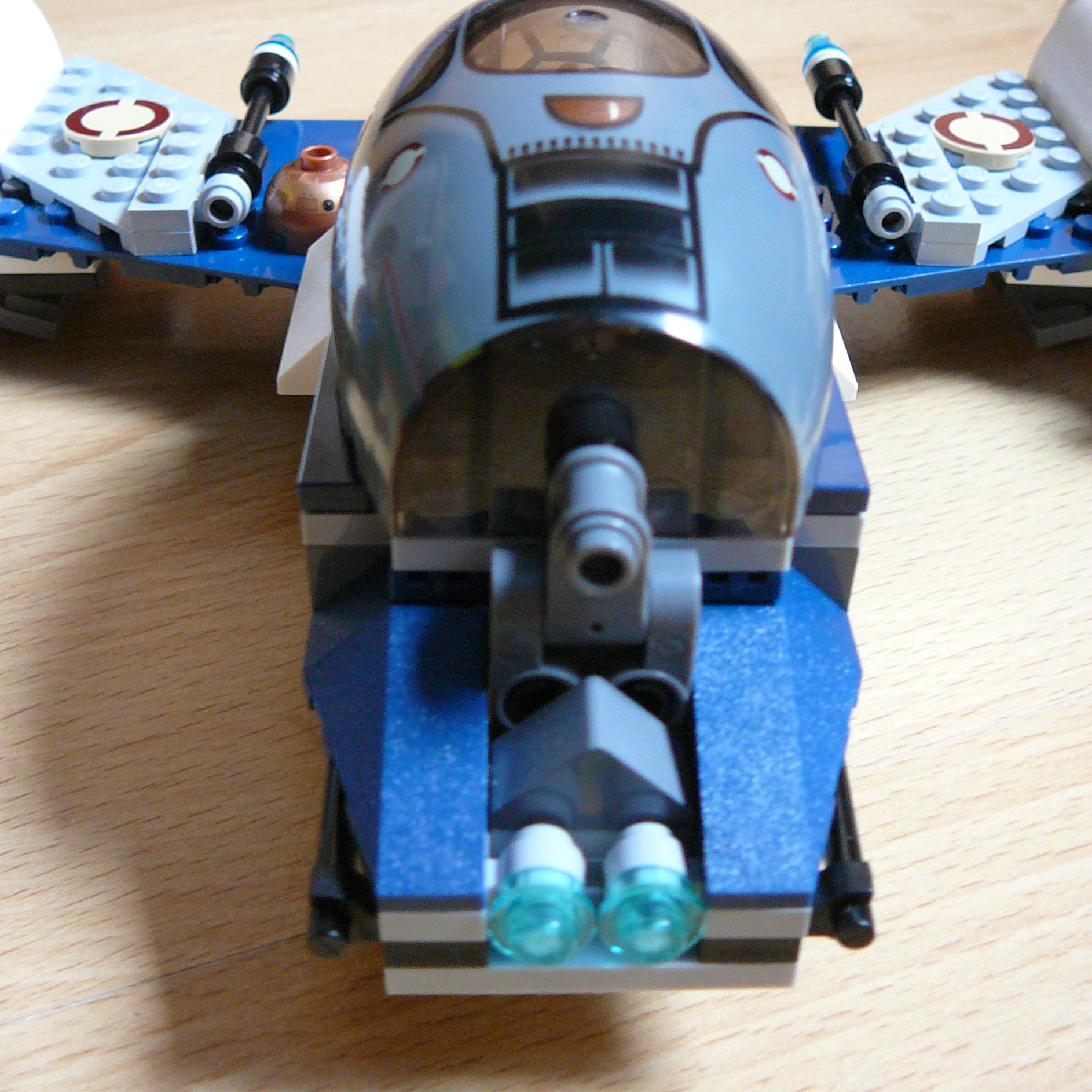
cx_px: 600
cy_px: 538
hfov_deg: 40.0
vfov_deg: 40.0
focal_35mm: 42
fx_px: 1499
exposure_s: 1/13
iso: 200
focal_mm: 5.2
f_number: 2.8
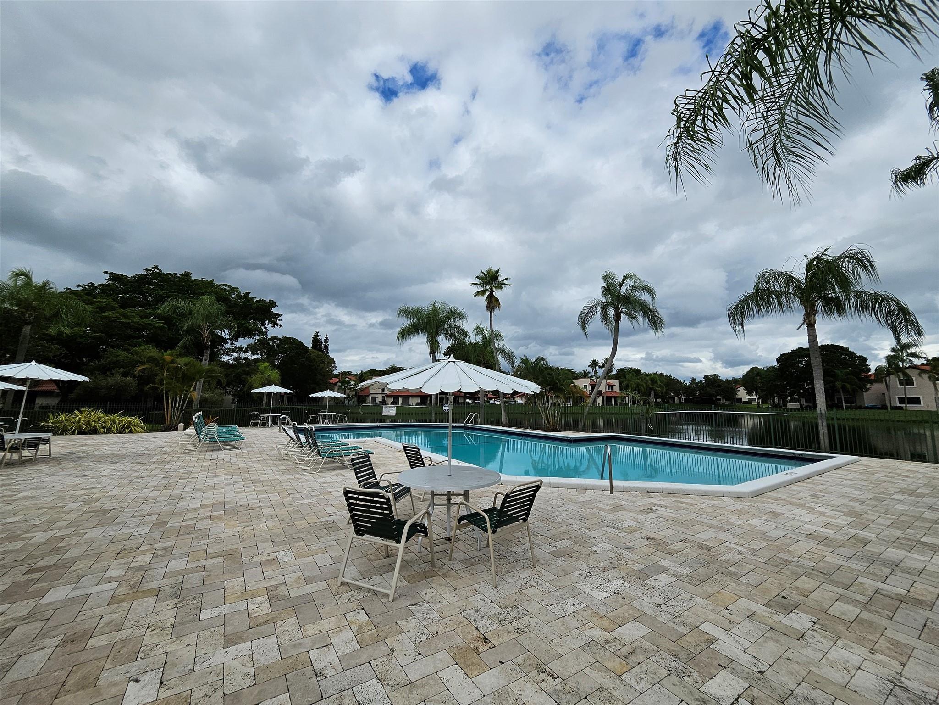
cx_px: 470
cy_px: 352
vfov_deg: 89.9
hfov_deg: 106.2
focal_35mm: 13
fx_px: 353
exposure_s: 1/2758
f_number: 2.2
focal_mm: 1.7
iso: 32
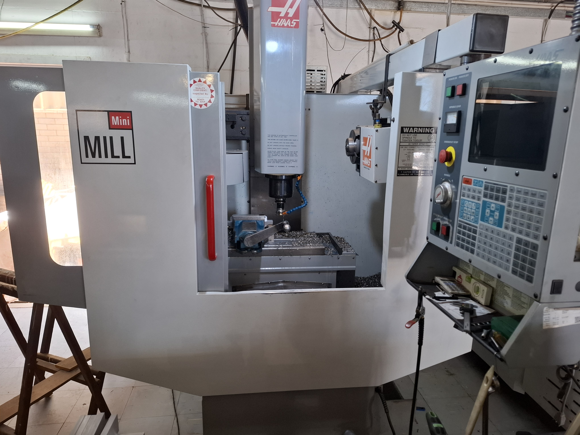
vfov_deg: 58.9
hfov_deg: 73.9
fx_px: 385
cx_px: 290
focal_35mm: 23
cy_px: 218
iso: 200
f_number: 1.8
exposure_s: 1/50
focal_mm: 5.54
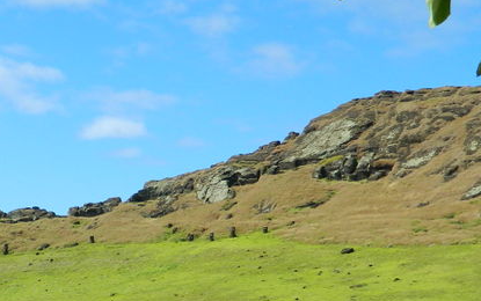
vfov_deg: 16.0
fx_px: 1063
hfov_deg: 24.7
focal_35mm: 81
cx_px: 36
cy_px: 266
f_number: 3.2
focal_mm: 5.6
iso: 80
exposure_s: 1/1000
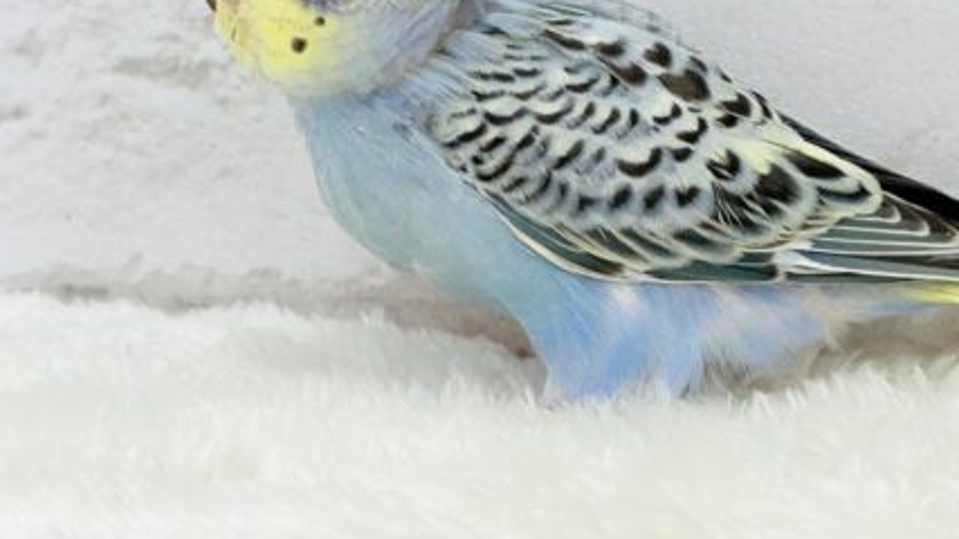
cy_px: 79
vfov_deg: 14.1
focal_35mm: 85
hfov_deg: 24.9
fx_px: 2161
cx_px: 654
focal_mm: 5.96
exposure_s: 1/50
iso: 50
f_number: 1.6
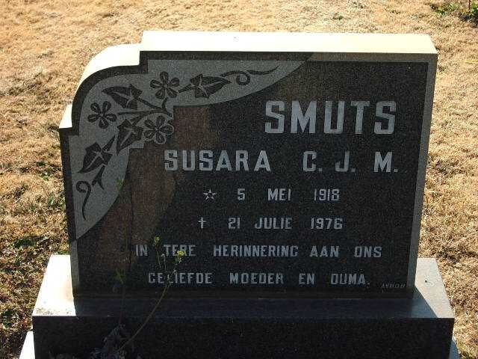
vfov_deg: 19.9
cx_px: 239
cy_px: 180
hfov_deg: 26.3
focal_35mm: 74
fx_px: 1022
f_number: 3.9
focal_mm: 12.2
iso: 50
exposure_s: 1/125
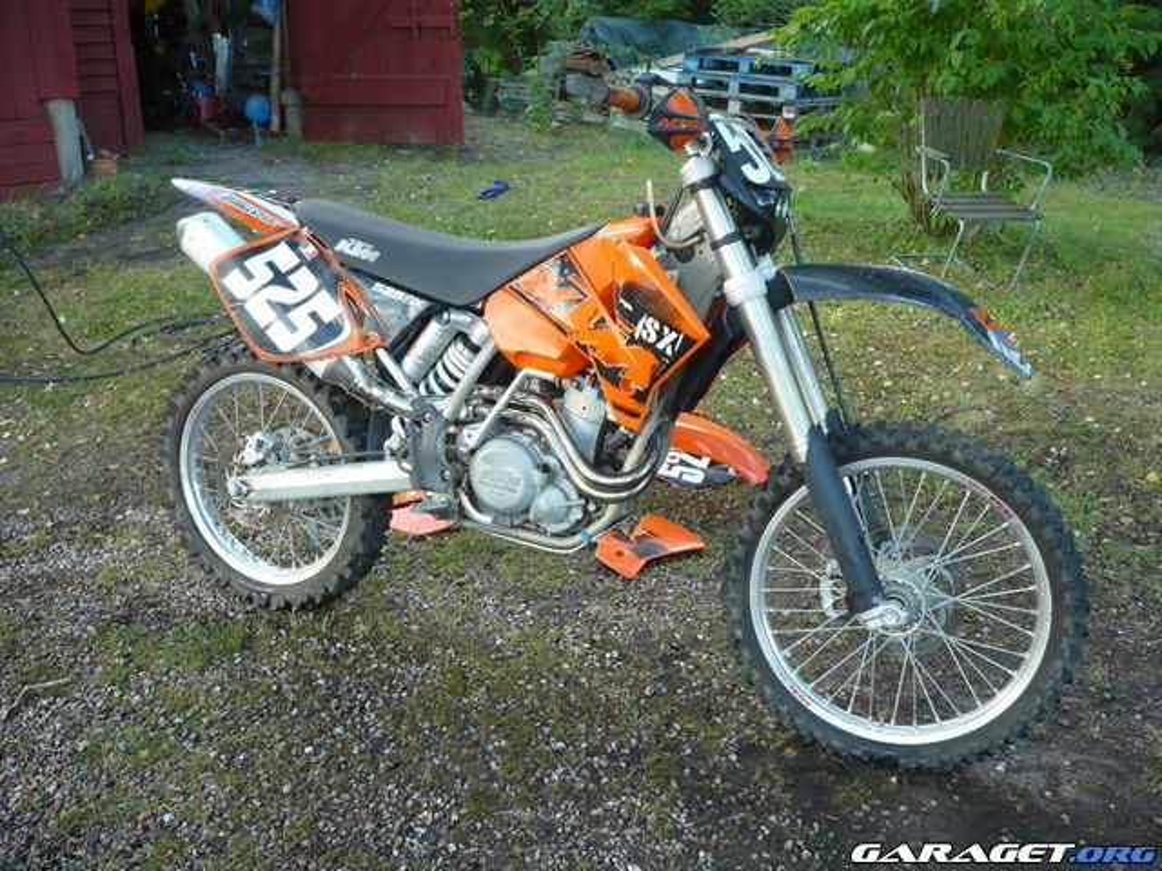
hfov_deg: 52.6
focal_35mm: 35
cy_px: 436
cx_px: 581
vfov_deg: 40.7
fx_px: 1175
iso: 100
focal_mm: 5.8
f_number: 2.8
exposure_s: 1/40
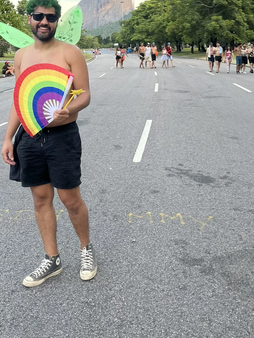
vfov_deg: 43.4
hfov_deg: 34.2
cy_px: 84
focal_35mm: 42
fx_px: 411
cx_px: 101
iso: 40
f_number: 1.6
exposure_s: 1/193
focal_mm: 5.1
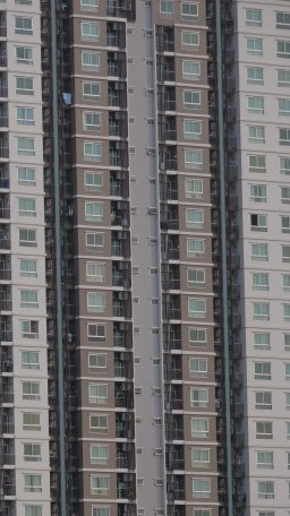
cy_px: 259
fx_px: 4285
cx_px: -14
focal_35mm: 313
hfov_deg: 3.9
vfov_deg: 6.9
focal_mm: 107
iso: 200
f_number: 5.3
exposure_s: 1/640
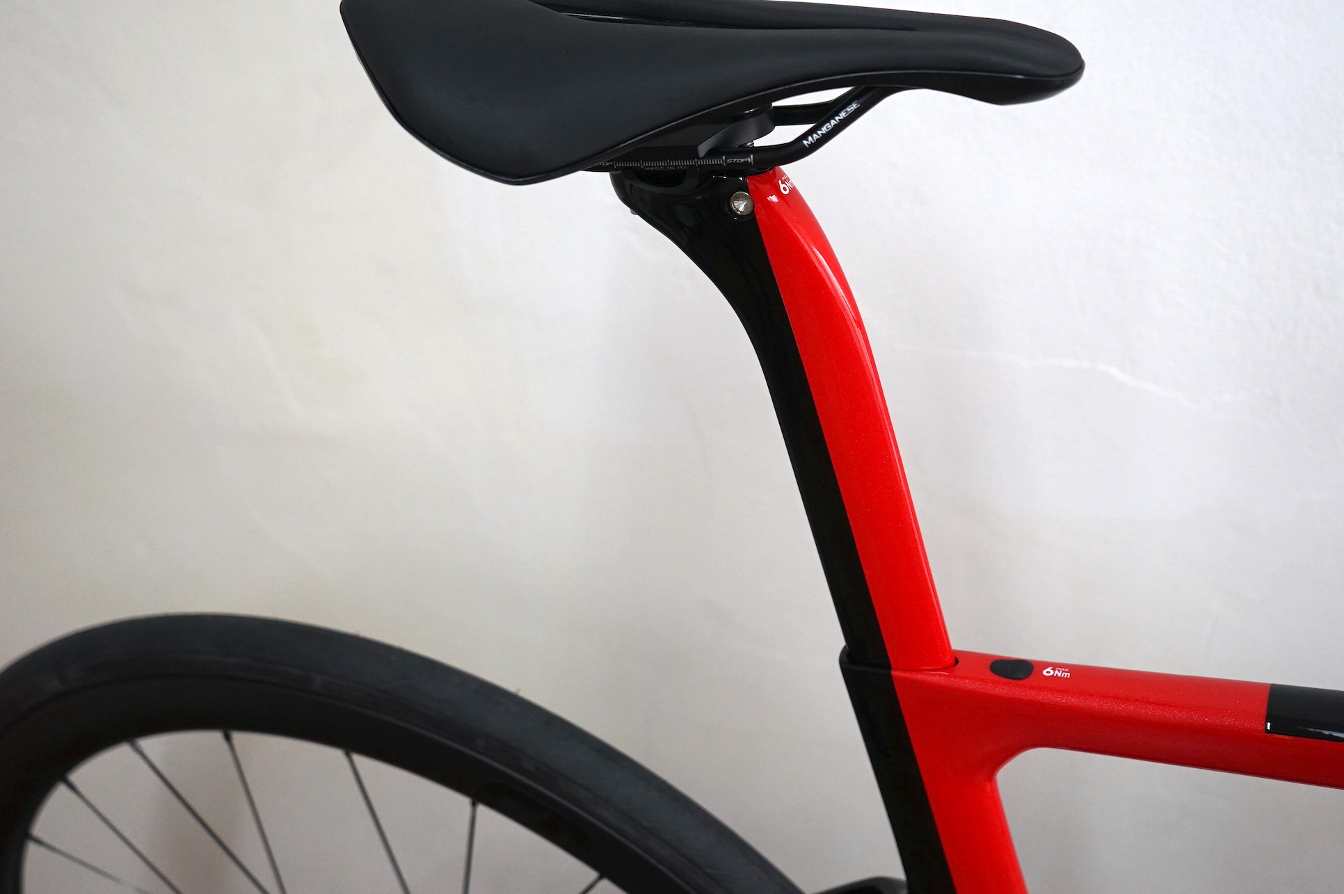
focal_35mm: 41
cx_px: 749
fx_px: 1529
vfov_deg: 32.5
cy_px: 396
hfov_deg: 47.4
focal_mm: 36
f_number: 4
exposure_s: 1/160
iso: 800
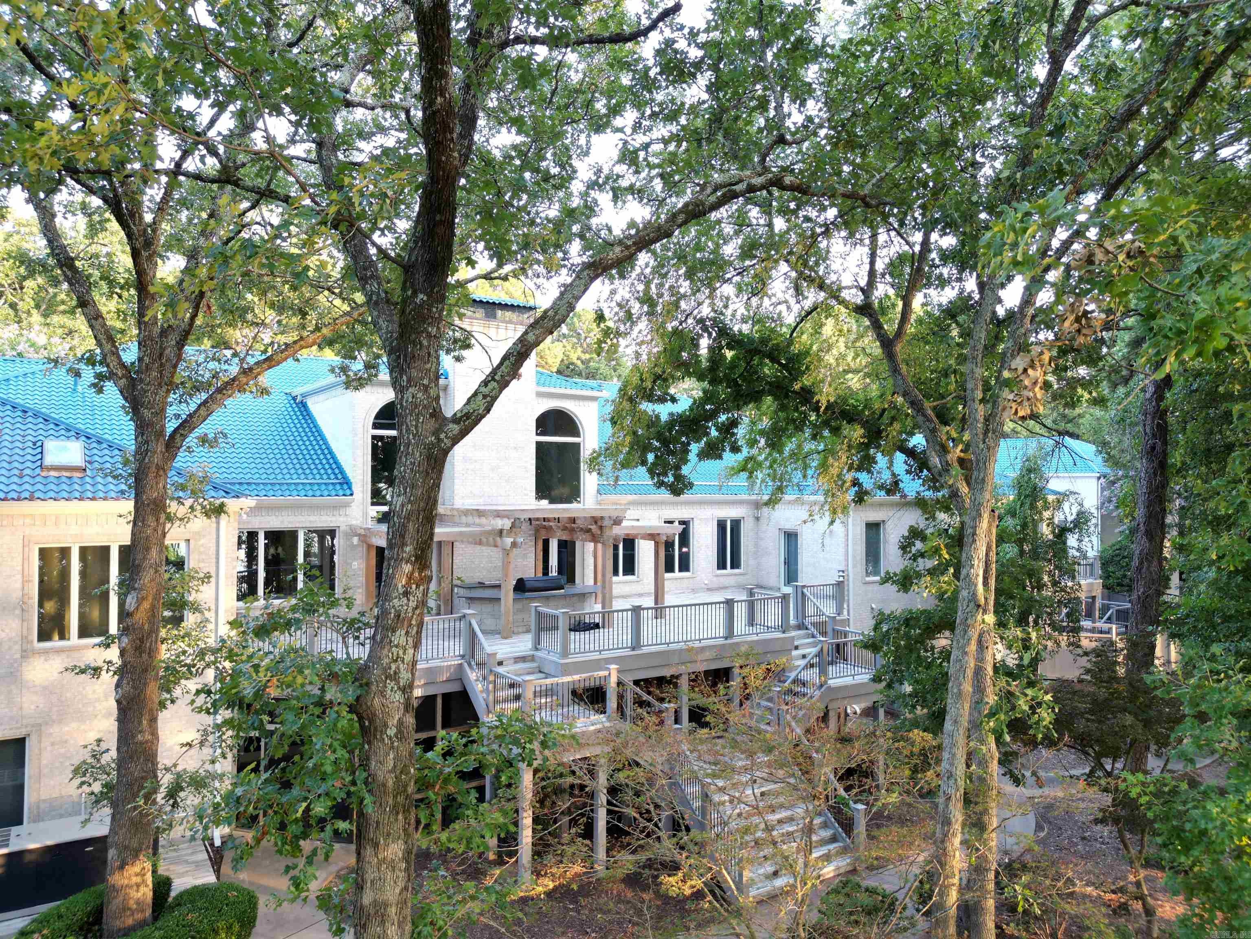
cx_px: 626
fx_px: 867
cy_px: 470
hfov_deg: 71.6
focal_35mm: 24
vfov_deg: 56.8
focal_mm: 6.72
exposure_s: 1/60
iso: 110
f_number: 1.7
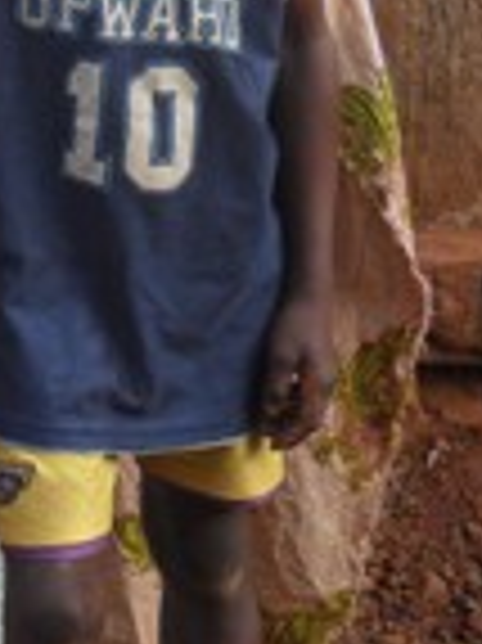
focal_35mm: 154
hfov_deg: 9.4
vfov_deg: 12.7
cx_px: -232
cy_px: 59
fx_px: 2863
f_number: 4.5
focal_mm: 7.8
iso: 120
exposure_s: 1/45
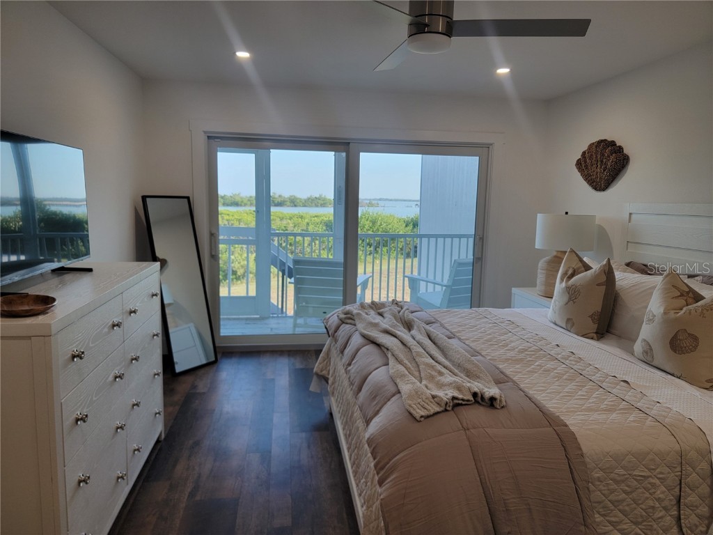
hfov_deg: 71.6
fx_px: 494
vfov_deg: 56.8
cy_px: 268
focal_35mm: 24
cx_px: 356
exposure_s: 1/120
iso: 64
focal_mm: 6.7
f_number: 1.8
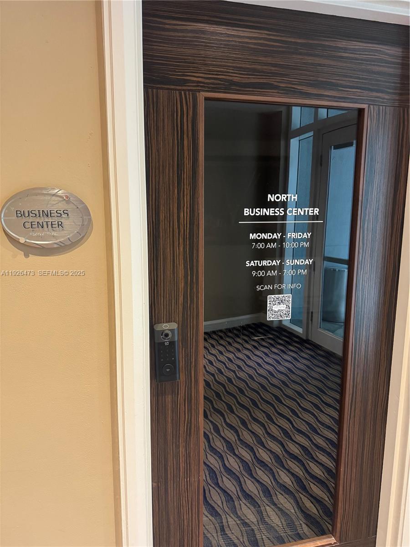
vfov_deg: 71.6
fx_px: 379
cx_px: 205
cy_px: 274
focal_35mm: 24
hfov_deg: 56.8
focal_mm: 6.76
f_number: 1.78
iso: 800
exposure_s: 1/60
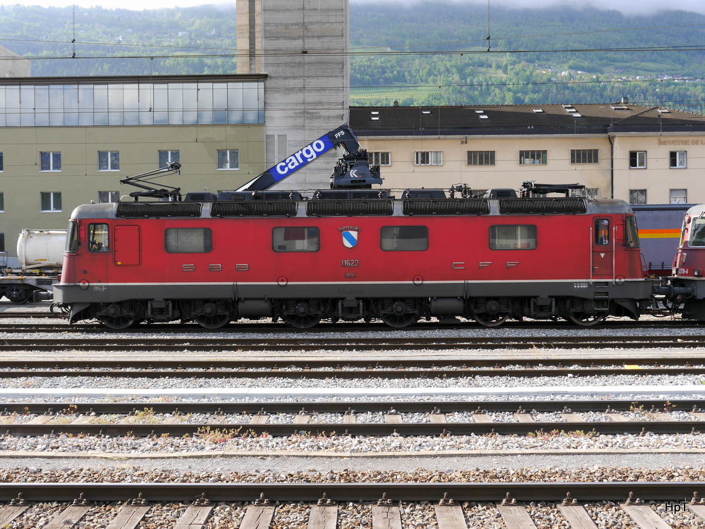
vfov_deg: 36.0
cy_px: 264
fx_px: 815
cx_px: 352
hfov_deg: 46.8
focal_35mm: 40
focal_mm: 20
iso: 160
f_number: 6.3
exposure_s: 1/200
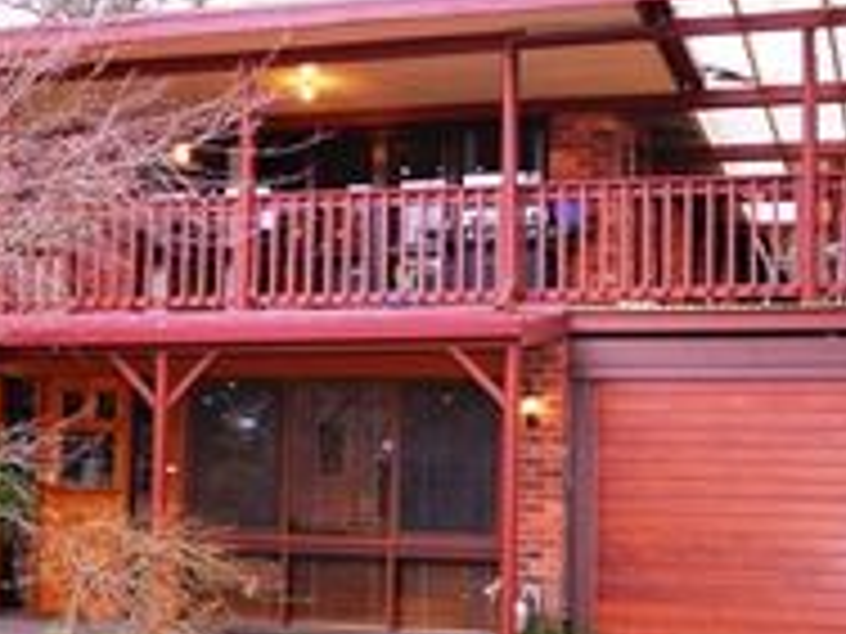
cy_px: 330
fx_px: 1760
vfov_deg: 20.4
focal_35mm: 72
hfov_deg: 26.9
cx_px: 288
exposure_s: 1/60
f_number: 5.6
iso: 800
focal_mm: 20
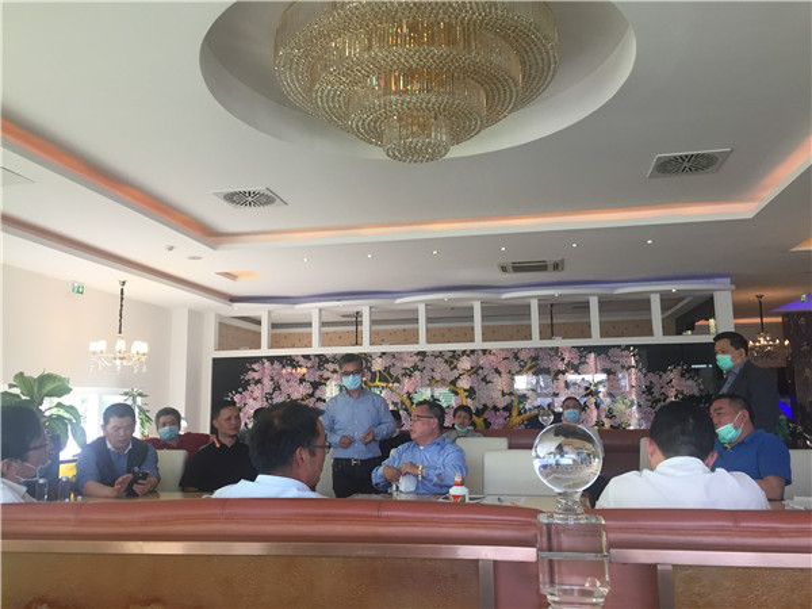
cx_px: 406
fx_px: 680
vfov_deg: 48.2
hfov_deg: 61.7
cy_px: 304
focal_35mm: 29
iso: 50
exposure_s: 1/33
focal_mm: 4.15
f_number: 2.2
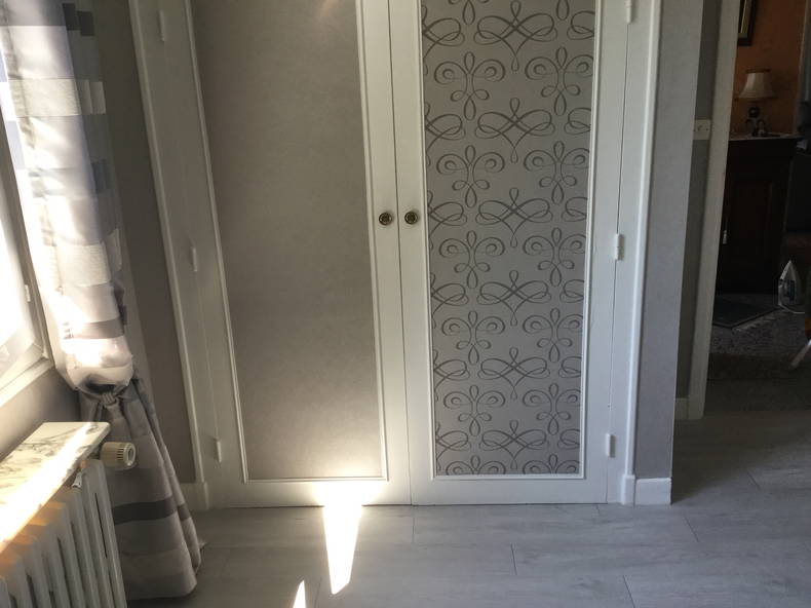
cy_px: 304
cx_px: 406
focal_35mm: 31
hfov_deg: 58.4
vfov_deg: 45.4
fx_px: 726
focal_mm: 3.3
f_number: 2.4
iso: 25
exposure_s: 1/33
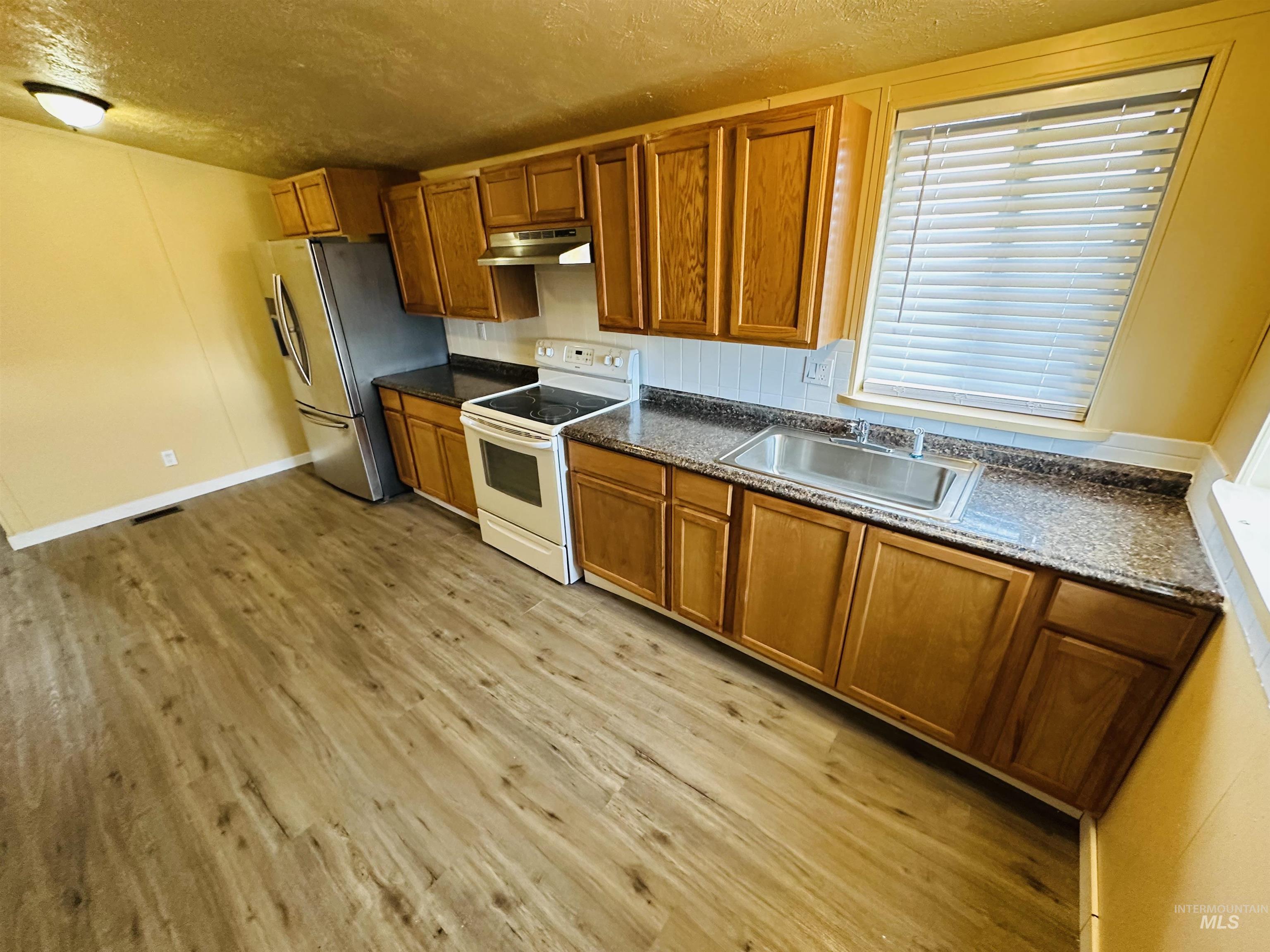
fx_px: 514
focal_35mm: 14
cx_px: 635
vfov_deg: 85.7
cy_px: 476
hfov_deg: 102.1
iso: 400
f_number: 2.2
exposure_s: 1/60
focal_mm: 2.22
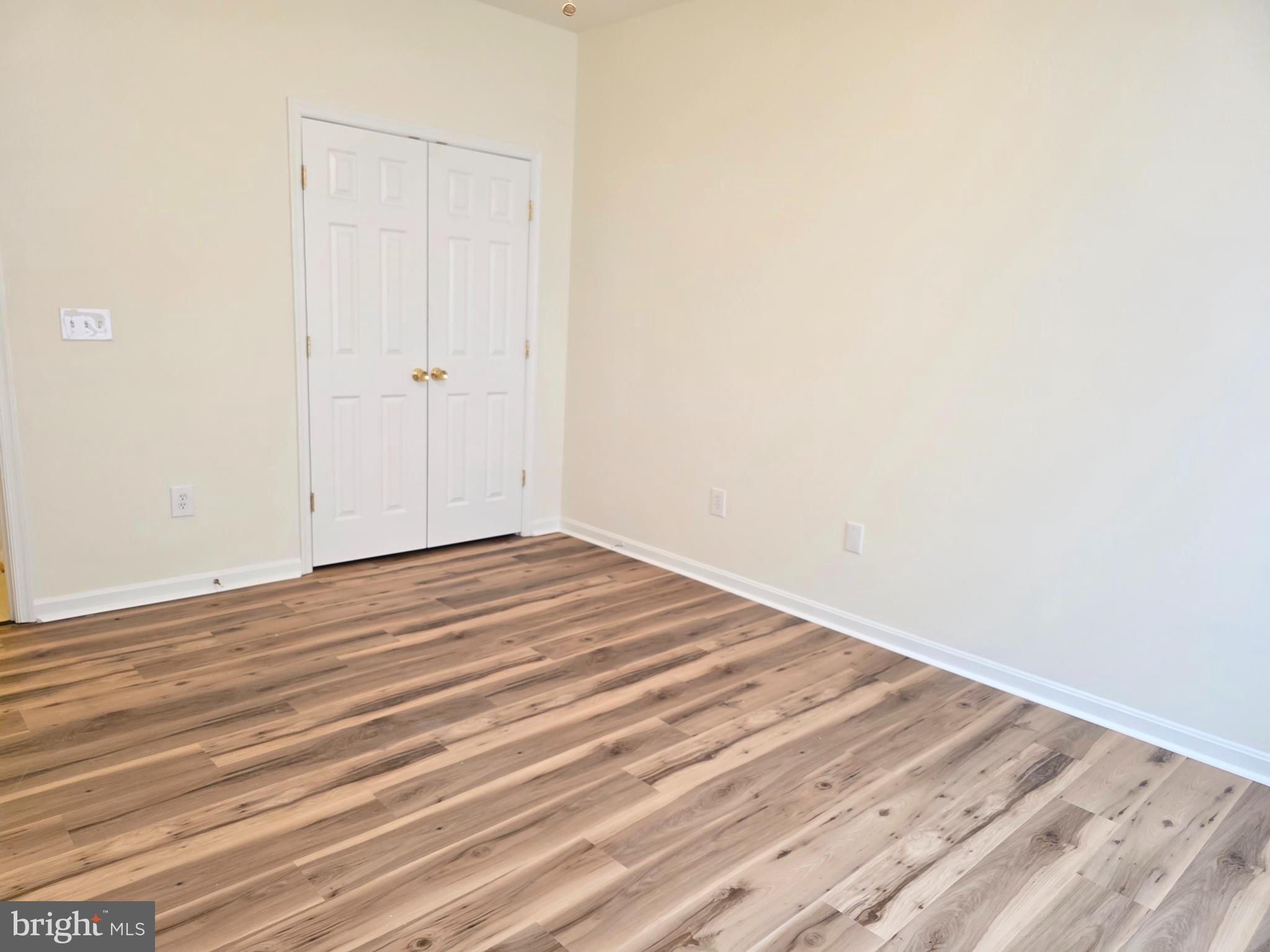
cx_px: 635
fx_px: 844
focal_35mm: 23
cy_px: 476
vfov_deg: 58.9
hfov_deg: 73.9
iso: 800
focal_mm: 6.3
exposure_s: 1/120
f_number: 1.7
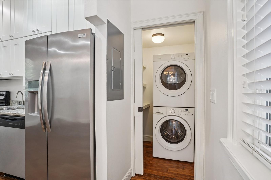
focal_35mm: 18
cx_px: 136
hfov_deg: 90.0
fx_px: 135
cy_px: 90
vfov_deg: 67.4
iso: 400
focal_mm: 18
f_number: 8
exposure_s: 1/10
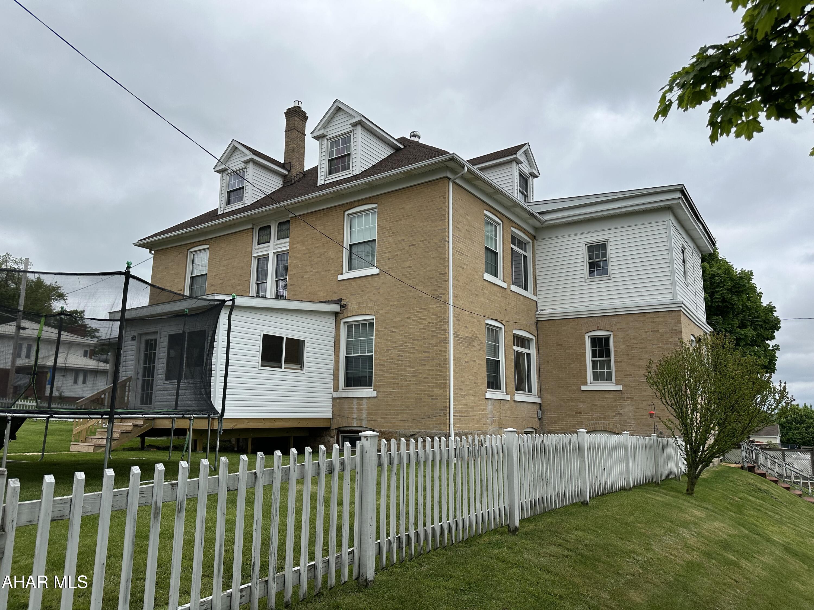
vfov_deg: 56.8
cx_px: 407
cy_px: 305
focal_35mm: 24
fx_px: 564
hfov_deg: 71.6
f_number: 1.78
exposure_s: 1/5263
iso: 80
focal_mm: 6.86
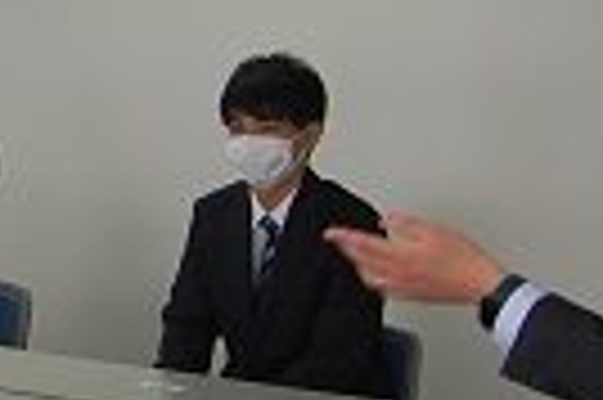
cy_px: -144
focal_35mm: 151
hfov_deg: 11.8
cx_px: -688
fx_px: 2526
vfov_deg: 8.9
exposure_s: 1/125
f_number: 5.6
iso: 320
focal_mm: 18
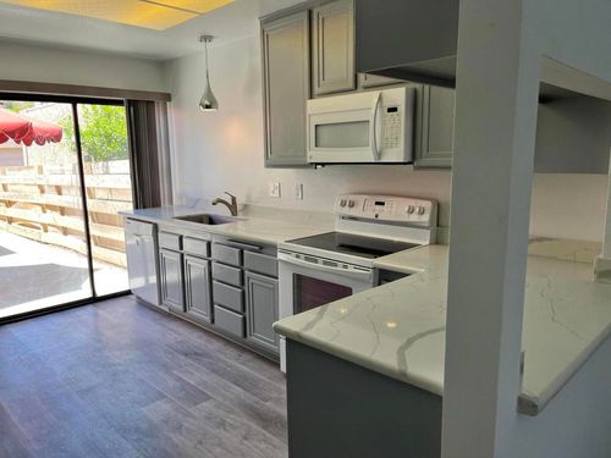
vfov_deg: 53.1
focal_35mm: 26
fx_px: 459
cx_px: 306
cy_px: 229
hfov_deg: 67.3
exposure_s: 1/230
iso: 50
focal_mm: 5.1
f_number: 1.6
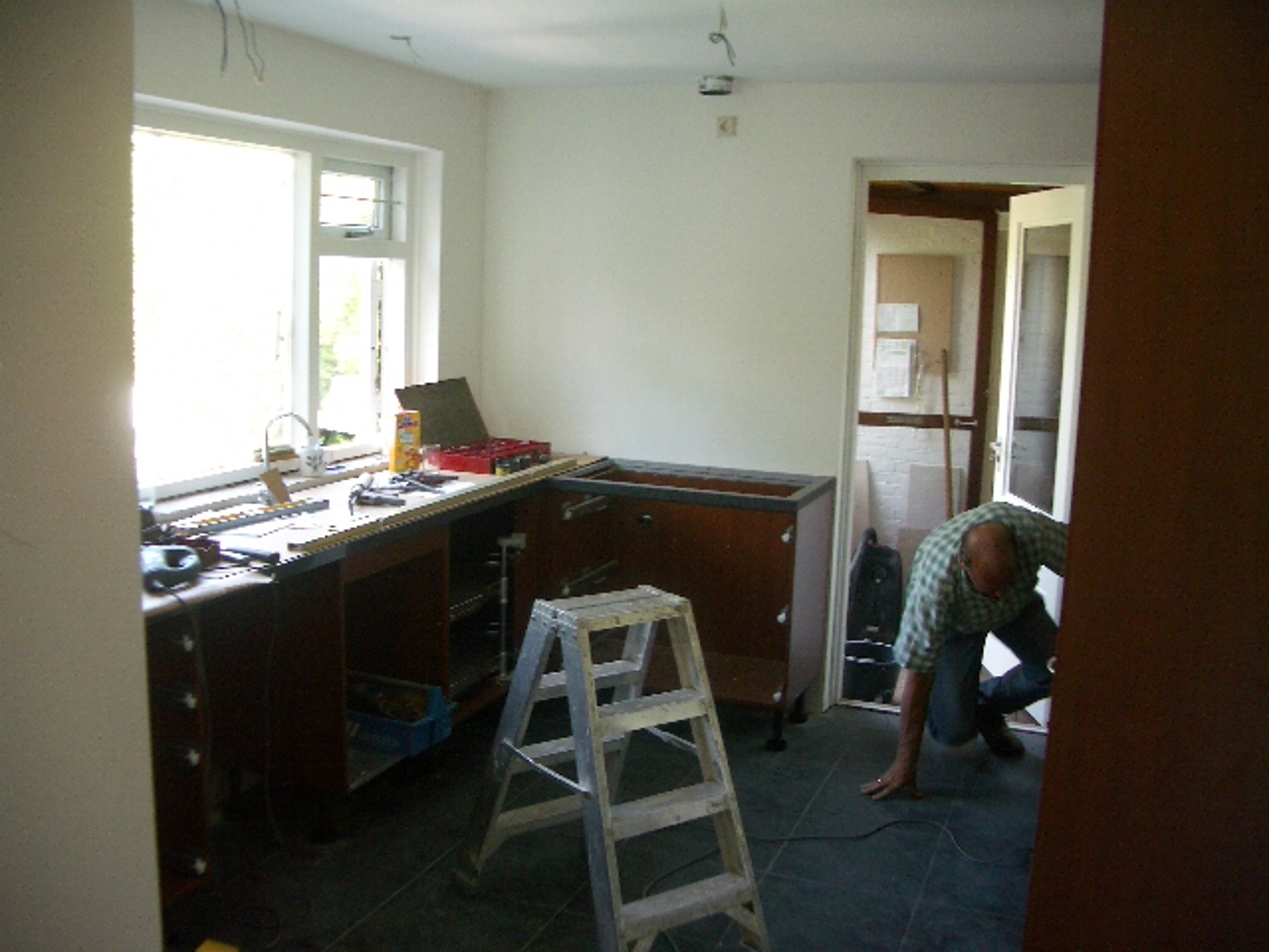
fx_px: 1283
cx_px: 634
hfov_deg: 52.6
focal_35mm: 35
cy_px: 476
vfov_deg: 40.7
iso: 100
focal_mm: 5.8
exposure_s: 1/30
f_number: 2.6
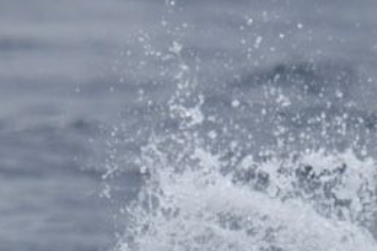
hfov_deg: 1.3
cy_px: 305
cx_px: 315
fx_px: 16085
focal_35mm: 1537
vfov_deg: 0.9
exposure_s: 1/8000
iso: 900
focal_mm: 500
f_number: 6.3
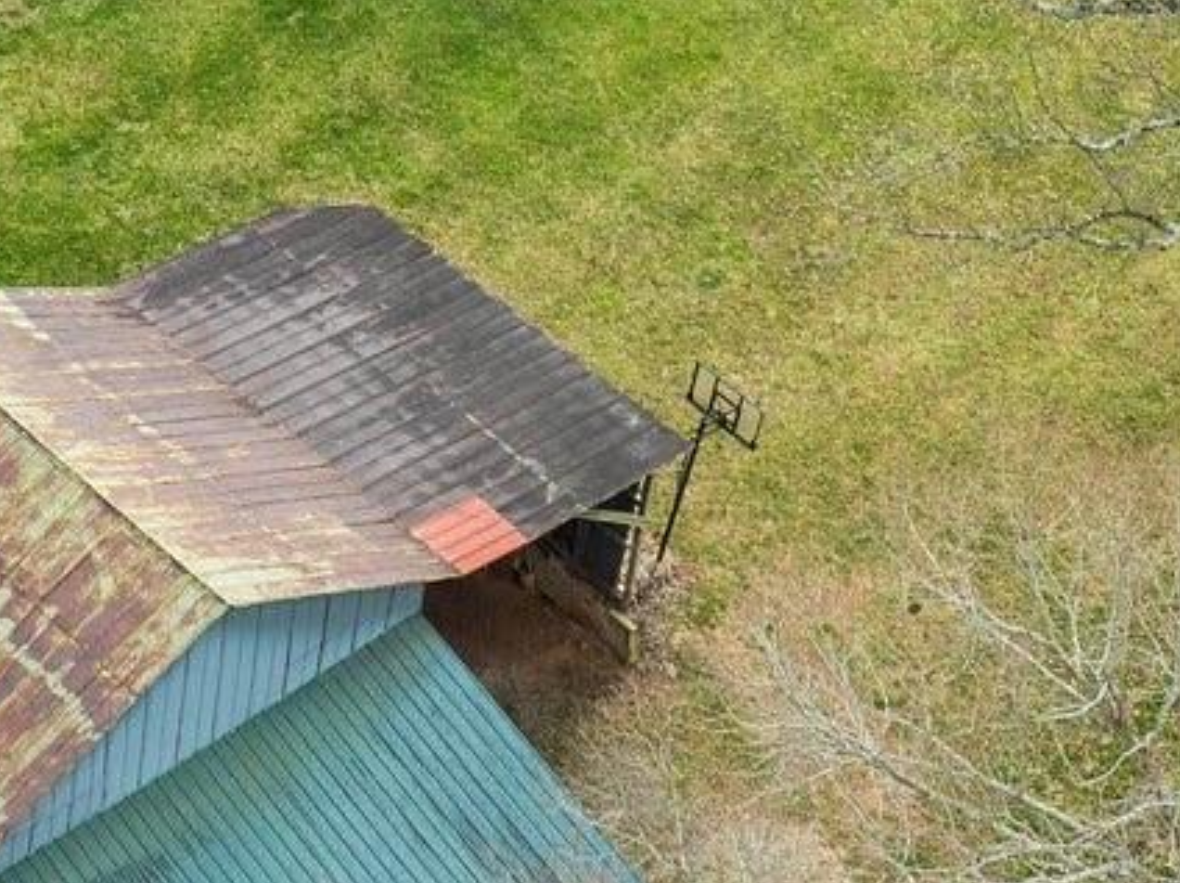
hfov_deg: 16.0
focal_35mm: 116
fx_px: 3950
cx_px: -395
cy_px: -233
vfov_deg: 12.4
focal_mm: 12.29
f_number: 2.8
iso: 100
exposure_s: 1/320
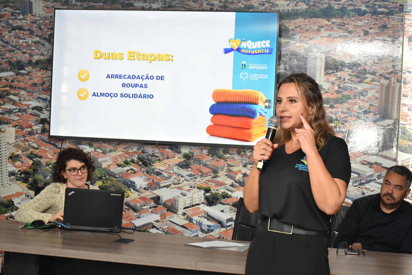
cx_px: 206
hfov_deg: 31.9
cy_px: 138
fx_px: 721
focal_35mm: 63
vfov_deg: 21.6
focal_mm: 42
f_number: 5.6
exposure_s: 1/125
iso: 1600
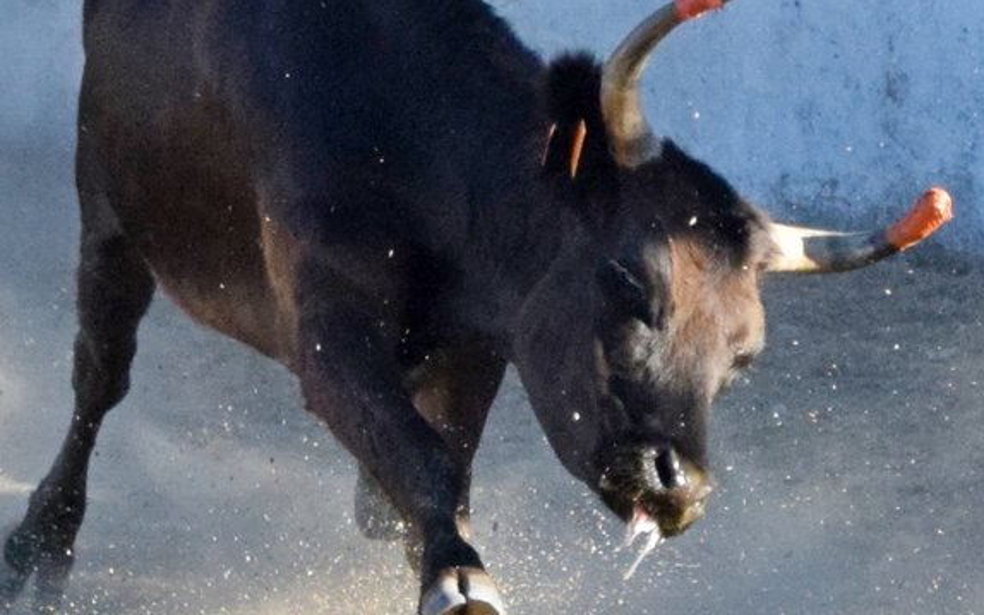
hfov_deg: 6.5
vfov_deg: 4.1
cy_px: 117
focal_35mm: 319
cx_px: 1179
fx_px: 8568
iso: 1250
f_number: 5
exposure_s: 1/1250
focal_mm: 75
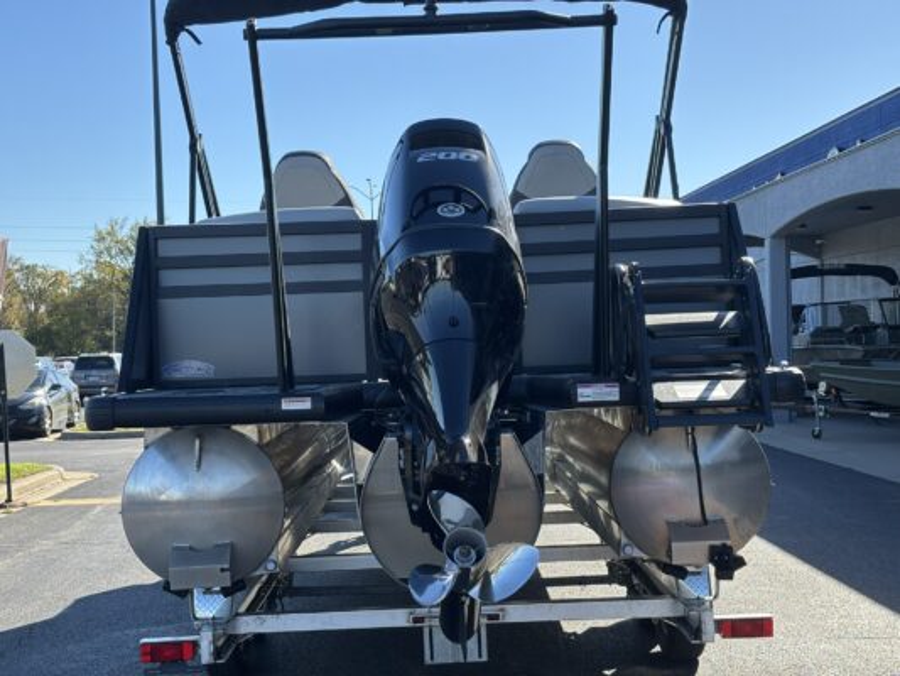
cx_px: 450
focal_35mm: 52
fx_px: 1352
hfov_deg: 36.8
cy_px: 338
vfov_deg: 28.0
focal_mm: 5.96
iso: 32
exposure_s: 1/1437
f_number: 1.6
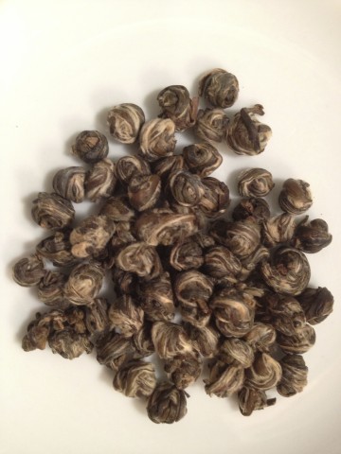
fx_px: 460
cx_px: 170
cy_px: 227
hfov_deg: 40.7
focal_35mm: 35
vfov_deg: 52.6
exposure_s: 1/20
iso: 160
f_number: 2.4
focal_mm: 4.28
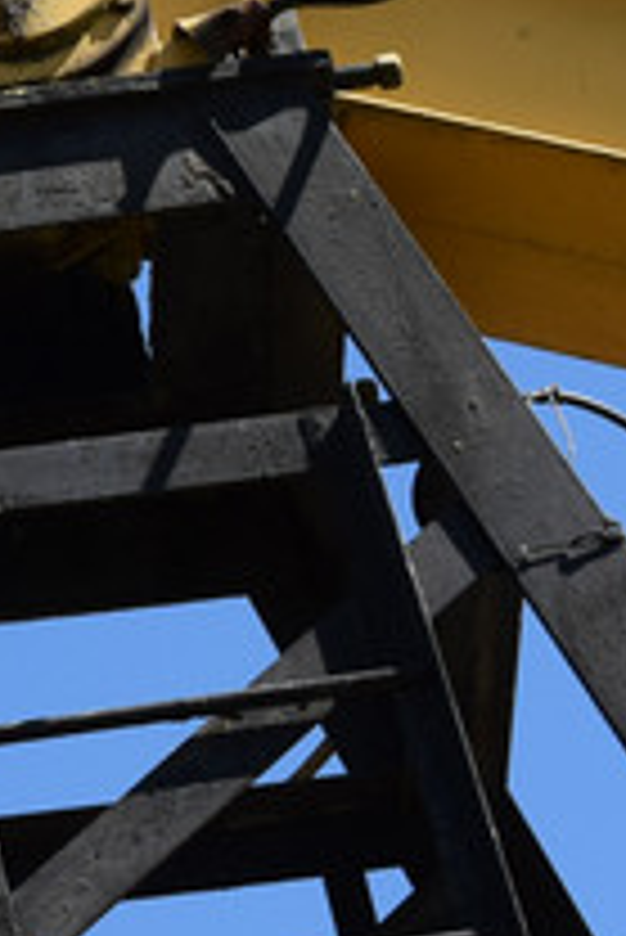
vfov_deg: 8.9
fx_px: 6015
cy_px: 83
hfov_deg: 5.4
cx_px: -1540
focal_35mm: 231
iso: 200
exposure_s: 1/400
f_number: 10
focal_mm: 32
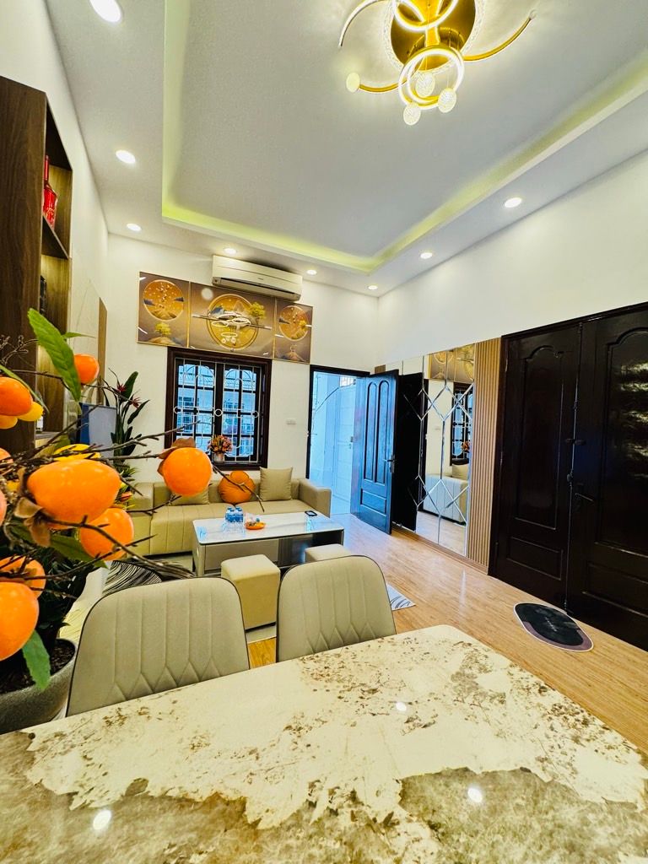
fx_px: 349
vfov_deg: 102.1
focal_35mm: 14
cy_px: 432
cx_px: 324
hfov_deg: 85.7
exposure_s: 1/100
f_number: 2.2
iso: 125
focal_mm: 2.22
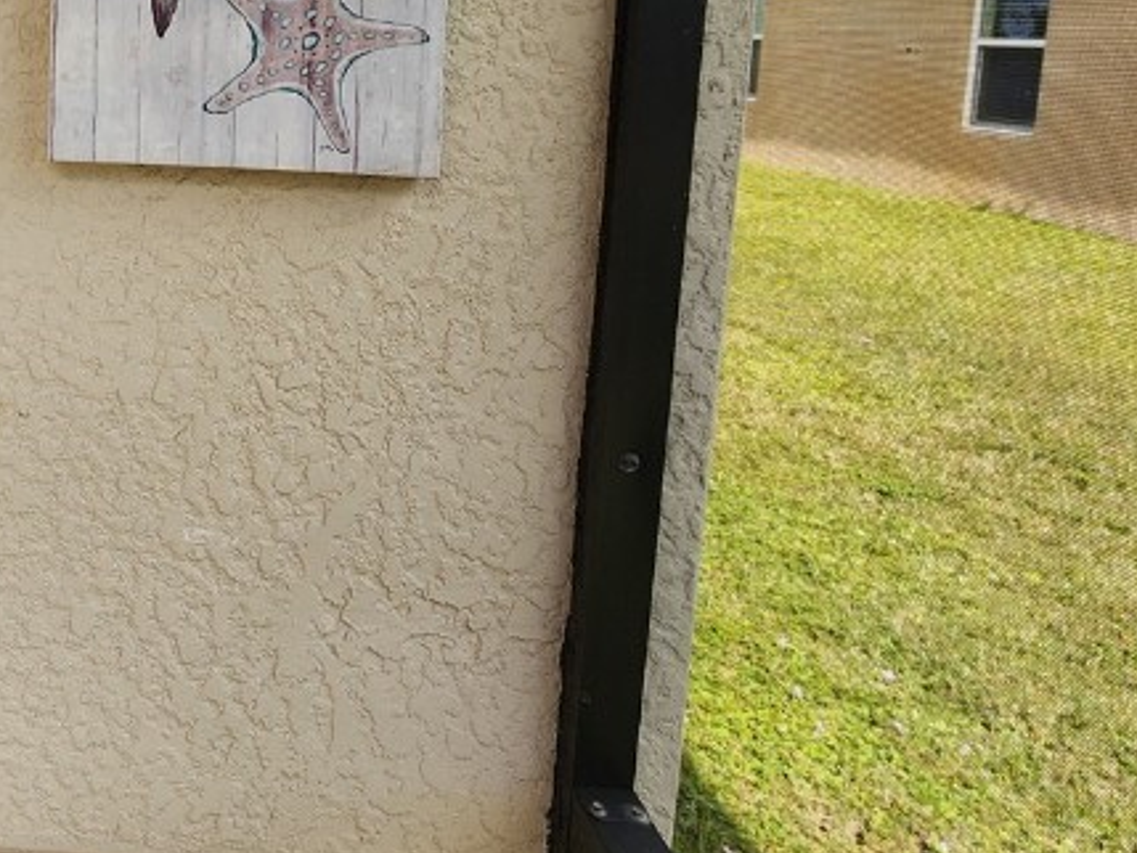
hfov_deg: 49.8
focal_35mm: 31
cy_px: 146
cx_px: 56
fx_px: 1019
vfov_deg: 42.9
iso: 50
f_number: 2.2
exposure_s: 1/568
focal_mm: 2.2
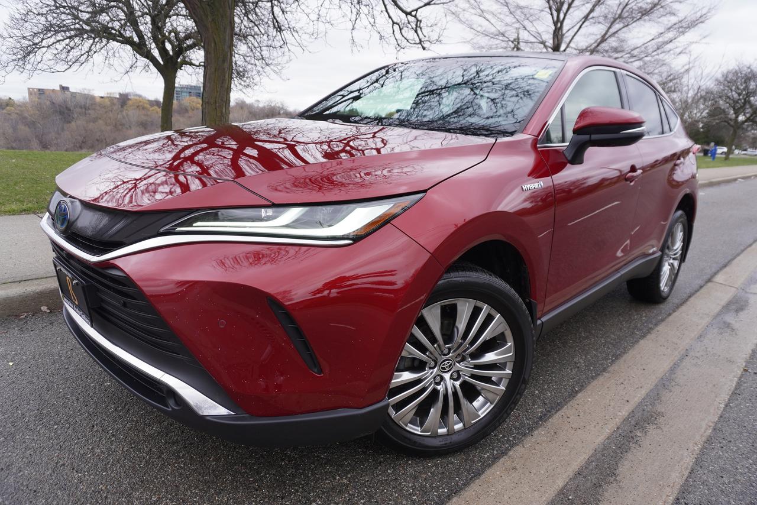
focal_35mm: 24
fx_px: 505
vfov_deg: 53.2
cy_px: 252
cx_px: 378
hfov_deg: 73.7
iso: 100
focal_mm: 16
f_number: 5
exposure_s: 1/100
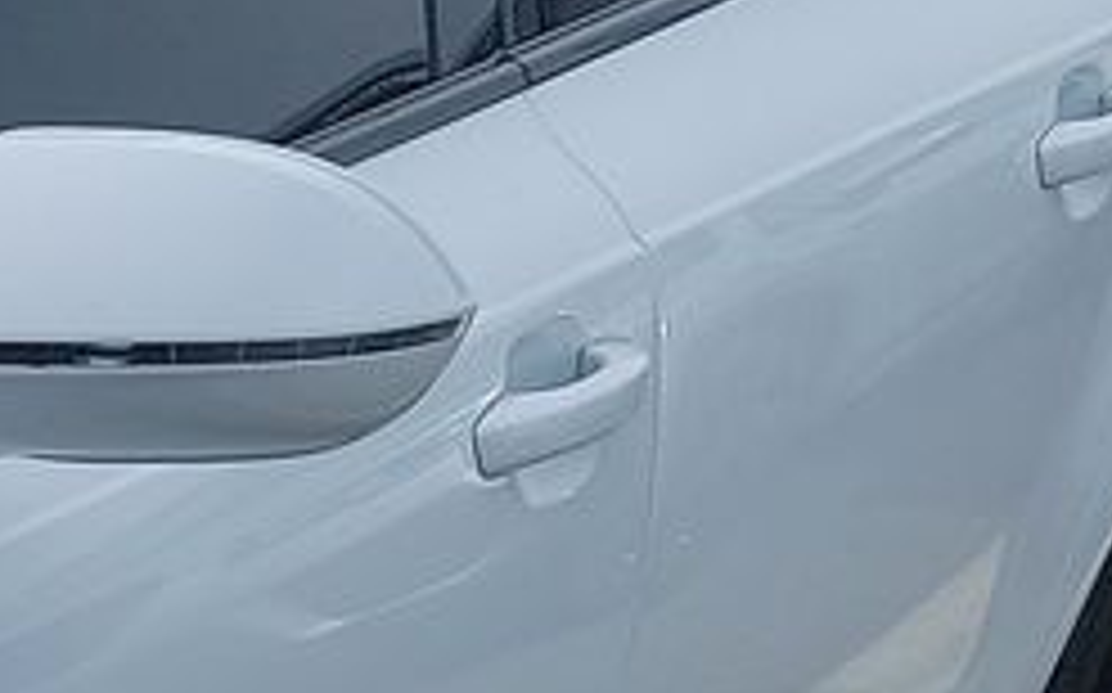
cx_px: -1675
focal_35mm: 165
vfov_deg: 7.5
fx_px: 4997
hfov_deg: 10.6
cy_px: 1598
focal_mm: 6.7
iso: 50
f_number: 1.8
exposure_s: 1/829
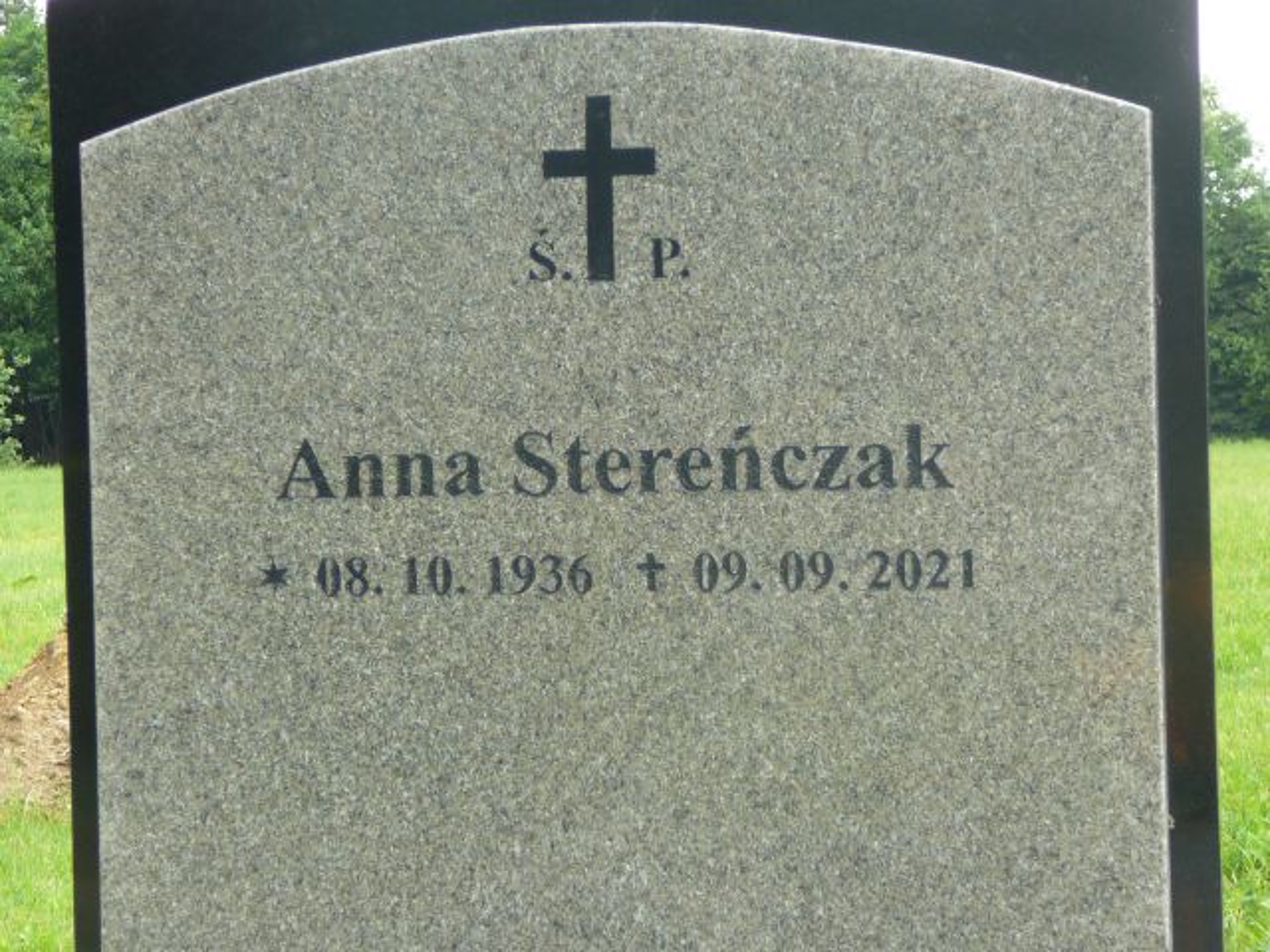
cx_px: 635
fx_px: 3485
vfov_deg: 15.6
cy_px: 476
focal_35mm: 95
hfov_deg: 20.7
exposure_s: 1/100
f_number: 3.9
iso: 80
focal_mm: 14.1
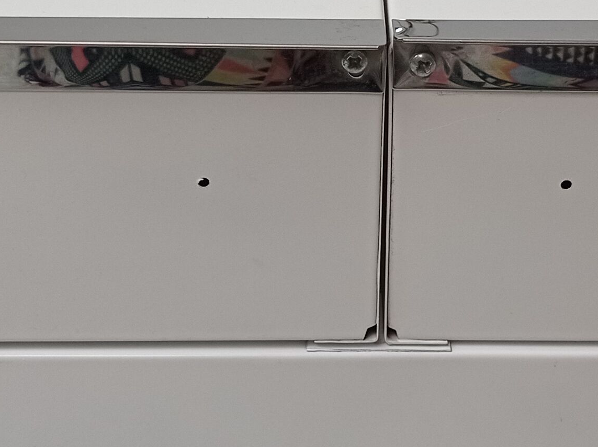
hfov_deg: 20.0
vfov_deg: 15.0
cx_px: 363
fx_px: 1691
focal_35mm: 98
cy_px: 82
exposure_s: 1/100
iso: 102
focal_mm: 4.7
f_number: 1.79
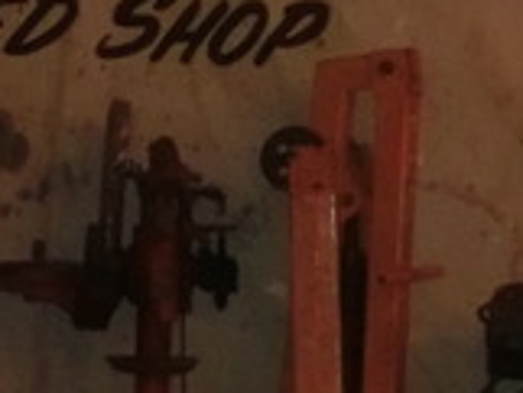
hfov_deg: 6.5
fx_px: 4596
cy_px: 5
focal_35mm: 304
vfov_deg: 4.9
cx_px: 68
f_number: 4.7
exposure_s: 1/15
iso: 800
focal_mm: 12.1
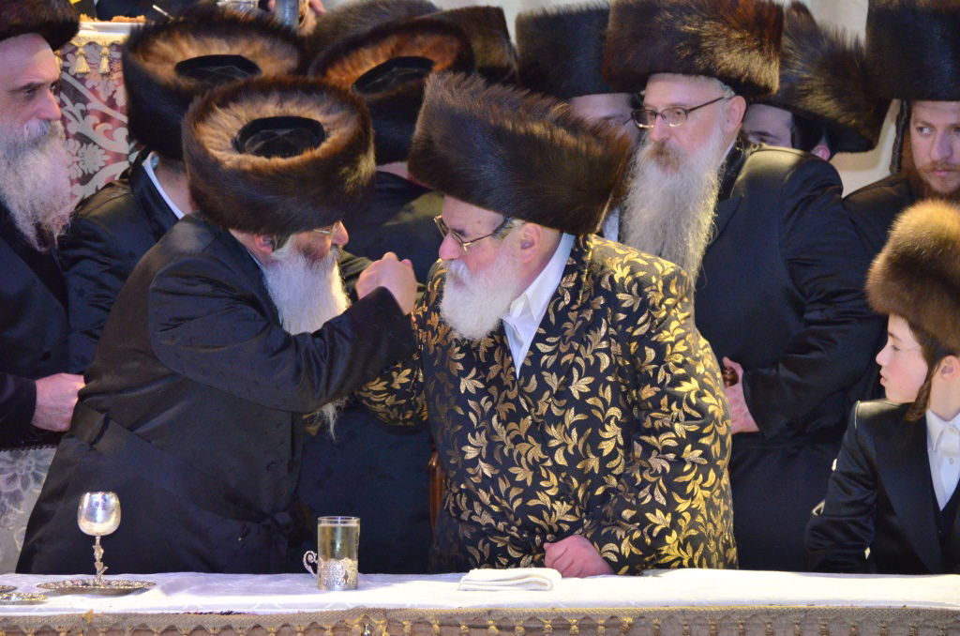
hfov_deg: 9.5
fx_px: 5787
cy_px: 318
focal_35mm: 218
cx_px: 480
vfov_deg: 6.3
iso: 2500
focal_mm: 145
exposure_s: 1/100
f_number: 5.6
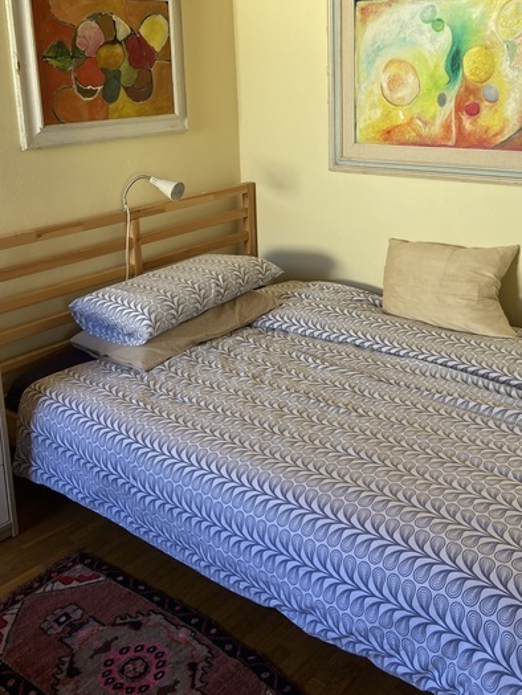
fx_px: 764
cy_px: 241
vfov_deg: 48.3
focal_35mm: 38
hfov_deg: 37.7
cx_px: 262
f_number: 1.8
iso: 64
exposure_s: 1/122
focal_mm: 4.25
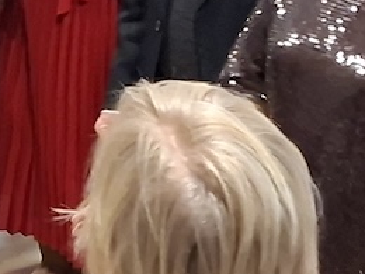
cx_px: 34
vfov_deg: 8.3
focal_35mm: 177
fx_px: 1866
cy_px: 304
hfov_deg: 11.1
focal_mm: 5.54
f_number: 1.8
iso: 320
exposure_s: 1/33
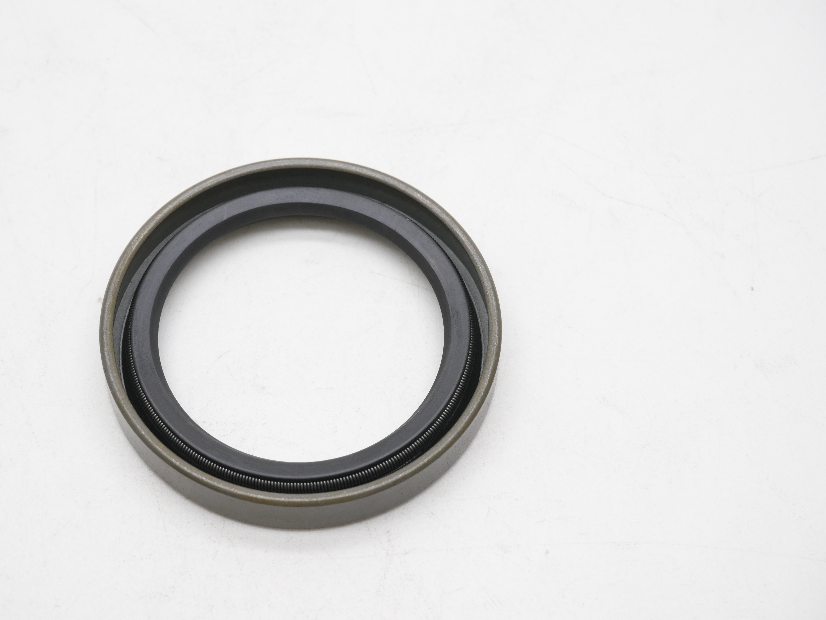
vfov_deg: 18.0
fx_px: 1957
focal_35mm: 82
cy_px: 310
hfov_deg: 23.8
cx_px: 364
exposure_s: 1/80
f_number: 11
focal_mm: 50
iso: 640
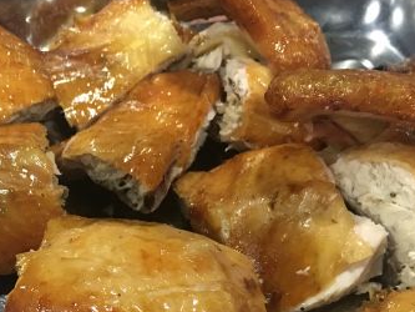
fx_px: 732
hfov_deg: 30.4
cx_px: 49
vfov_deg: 23.6
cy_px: 261
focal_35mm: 61
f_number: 2.2
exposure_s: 1/17
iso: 250
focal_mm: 4.15
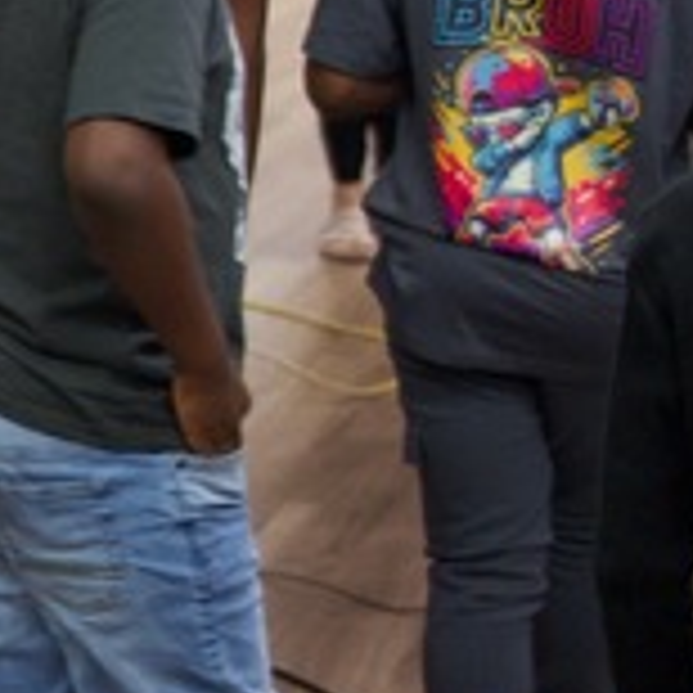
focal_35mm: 175
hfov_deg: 9.1
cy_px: 344
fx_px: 3964
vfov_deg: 10.0
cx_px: -868
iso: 2000
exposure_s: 1/125
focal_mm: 31
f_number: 2.8
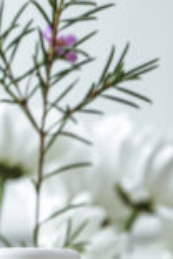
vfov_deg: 6.0
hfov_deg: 4.0
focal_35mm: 328
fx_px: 2364
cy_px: 601
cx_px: 550
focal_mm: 50
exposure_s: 1/100
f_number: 5.6
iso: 500
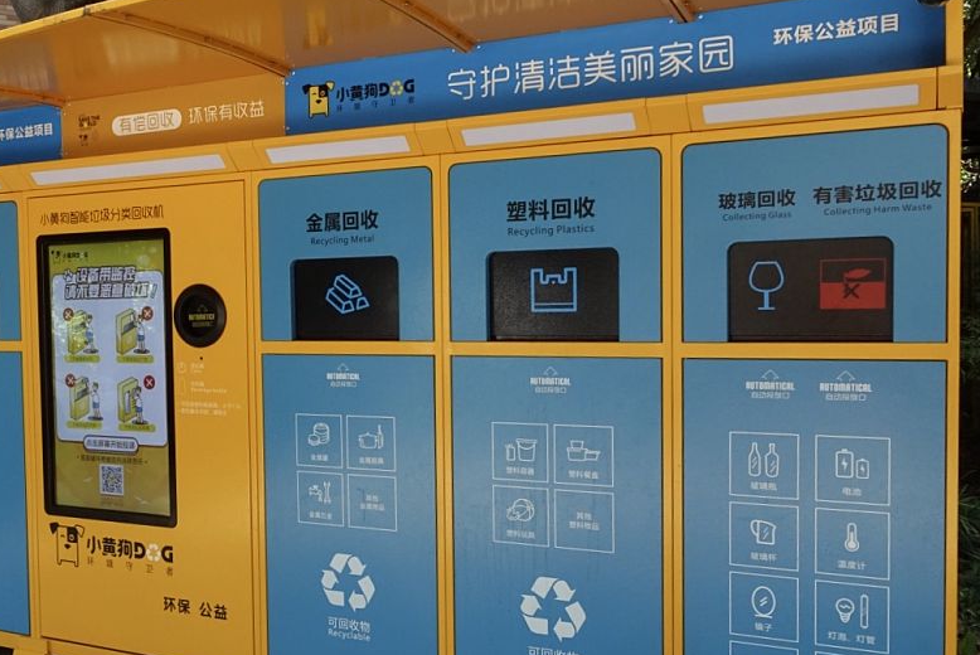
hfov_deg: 50.8
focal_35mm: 37
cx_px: 315
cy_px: 349
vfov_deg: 36.0
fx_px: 1008
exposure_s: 1/200
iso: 500
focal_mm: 8.8
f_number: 3.5
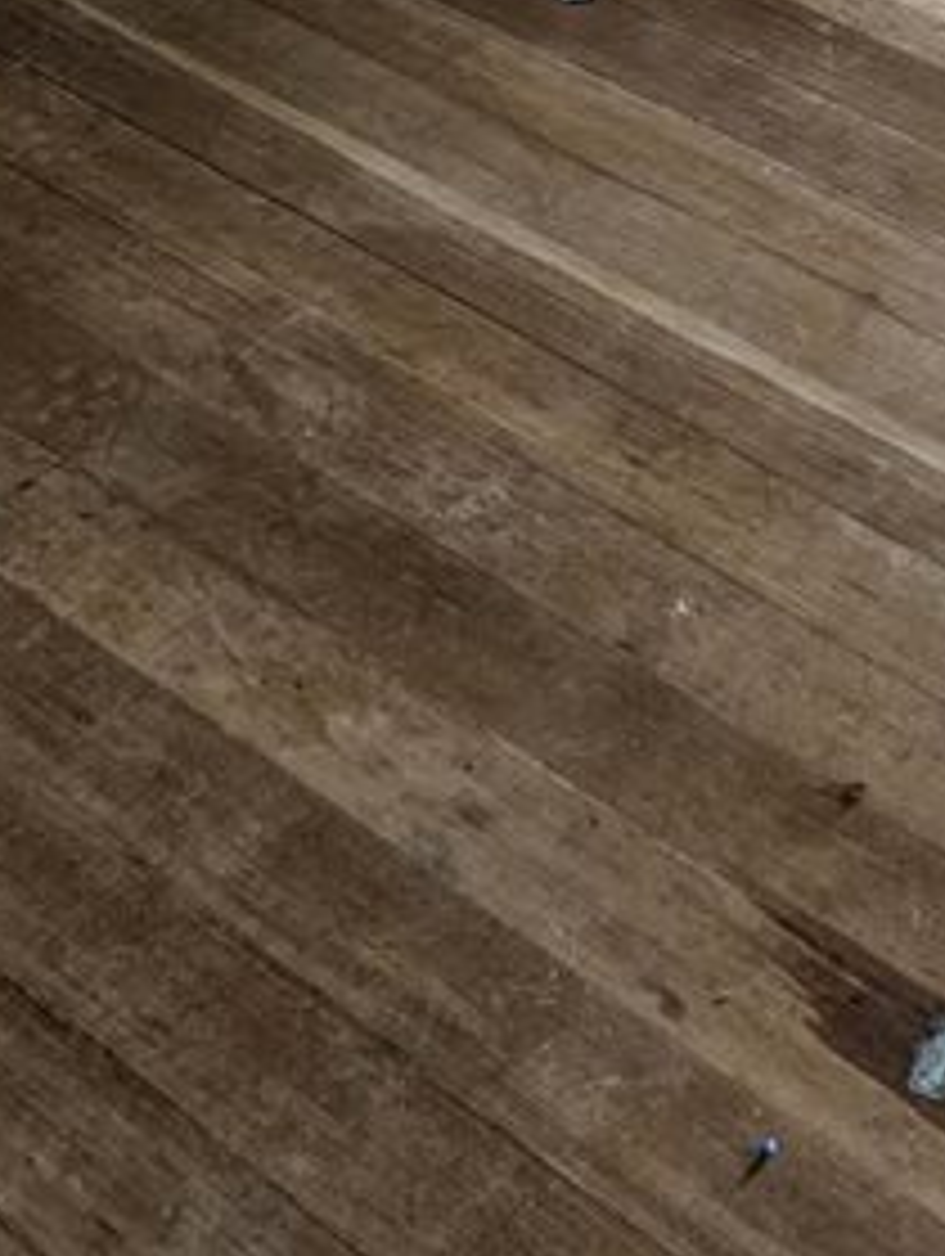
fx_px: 2869
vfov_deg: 19.9
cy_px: -826
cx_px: 1125
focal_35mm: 79
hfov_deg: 17.8
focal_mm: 6.3
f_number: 1.7
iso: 800
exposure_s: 1/24
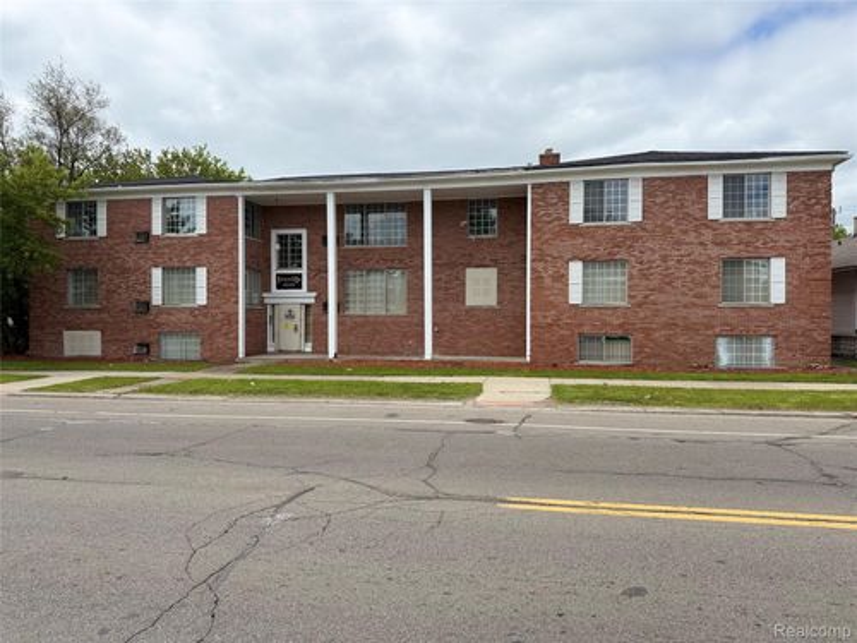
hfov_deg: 71.6
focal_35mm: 24
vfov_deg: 56.8
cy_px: 322
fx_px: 594
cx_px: 428
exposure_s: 1/5714
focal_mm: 6.76
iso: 80
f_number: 1.78
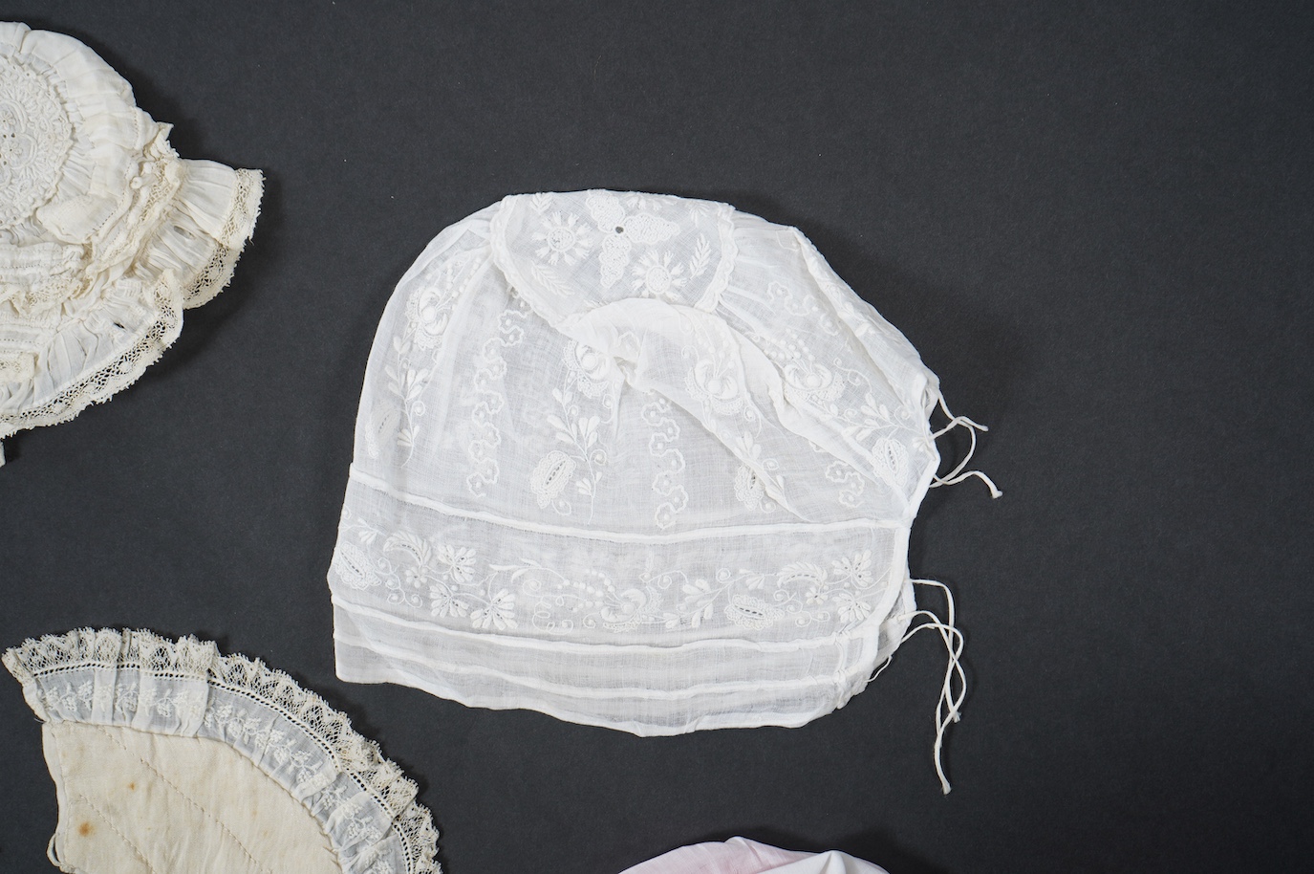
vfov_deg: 19.4
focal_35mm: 70
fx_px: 2553
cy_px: 437
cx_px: 657
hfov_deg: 28.9
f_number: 7.1
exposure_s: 1/100
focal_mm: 70
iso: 100
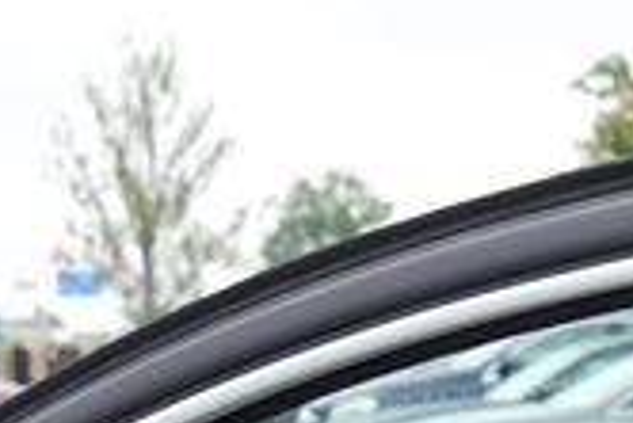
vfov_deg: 8.2
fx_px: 2605
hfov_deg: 13.8
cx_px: 458
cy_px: 1160
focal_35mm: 148
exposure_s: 1/60
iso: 160
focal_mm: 24
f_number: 4
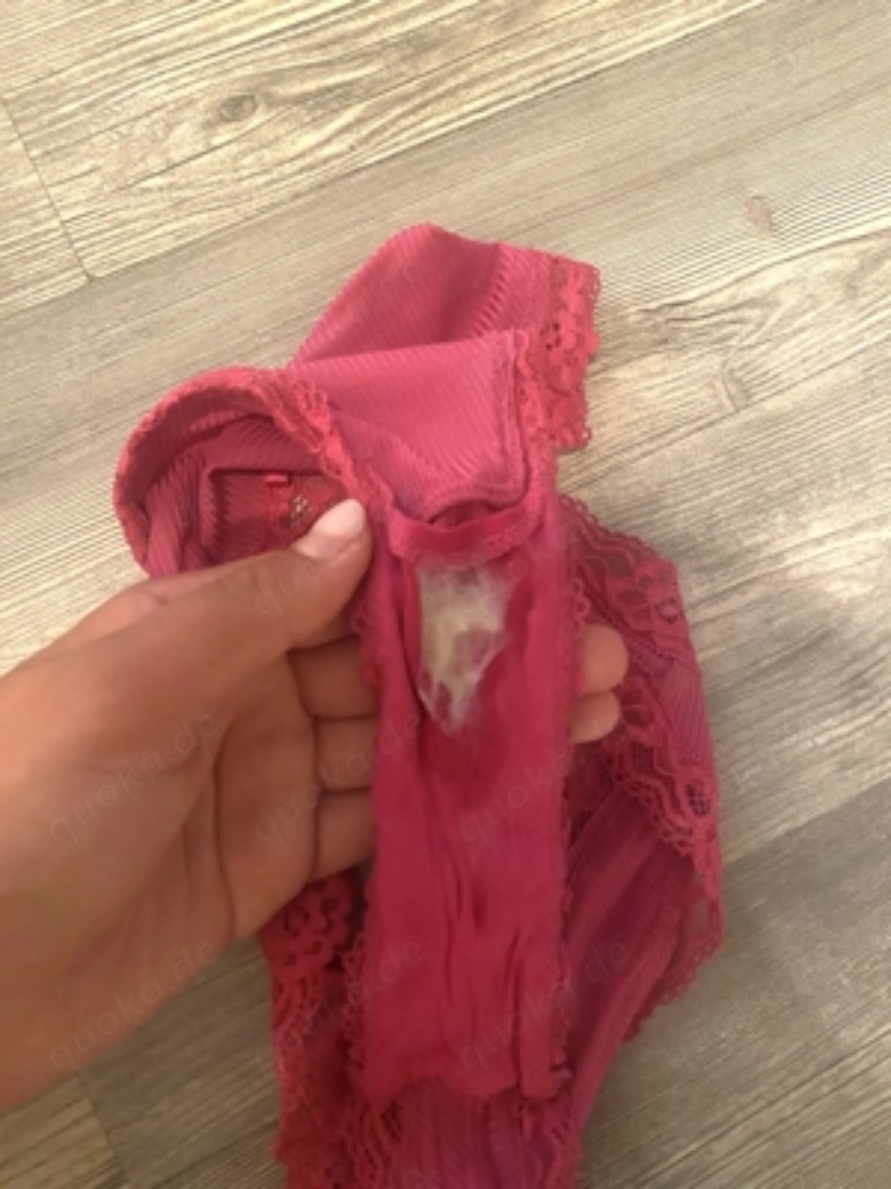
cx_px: 446
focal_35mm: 26
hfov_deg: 53.1
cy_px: 594
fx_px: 892
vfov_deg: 67.3
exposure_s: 1/25
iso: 800
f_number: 1.8
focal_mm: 4.25
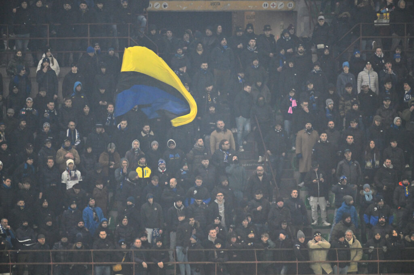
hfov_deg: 3.4
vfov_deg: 2.3
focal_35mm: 600
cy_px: 138
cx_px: 207
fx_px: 6897
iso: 1600
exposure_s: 1/100
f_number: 6.3
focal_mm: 600
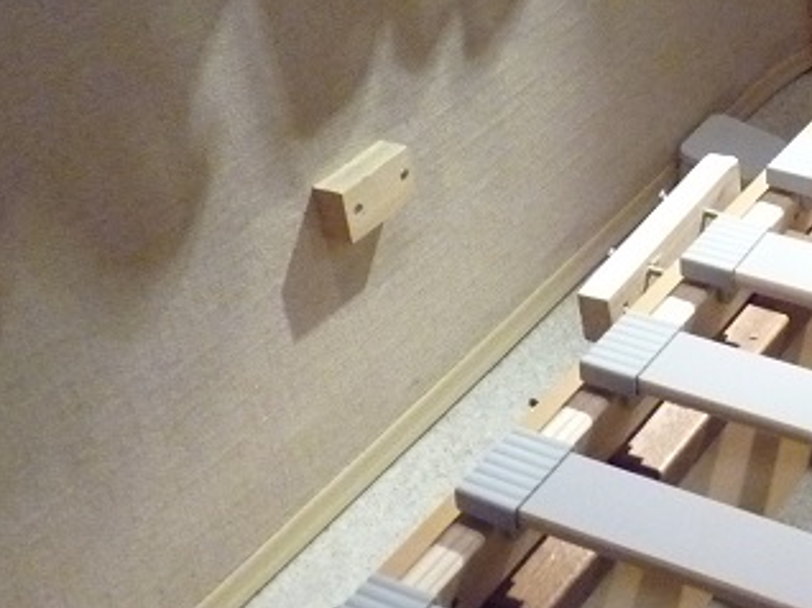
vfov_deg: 21.1
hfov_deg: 26.7
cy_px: 46
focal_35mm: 68
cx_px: 855
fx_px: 1594
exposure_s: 1/40
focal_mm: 4.8
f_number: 2.8
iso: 800
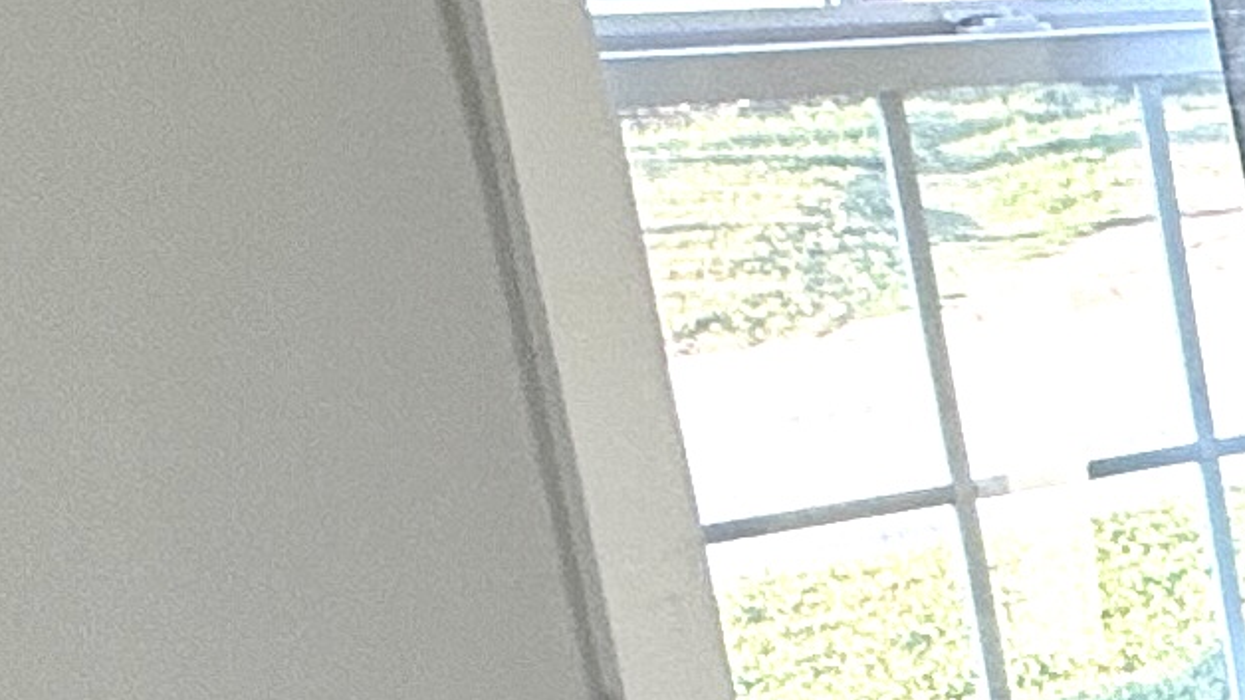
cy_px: 702
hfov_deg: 14.2
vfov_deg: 12.2
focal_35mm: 98
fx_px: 3235
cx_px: 3033
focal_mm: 2.22
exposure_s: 1/148
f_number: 2.2
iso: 64
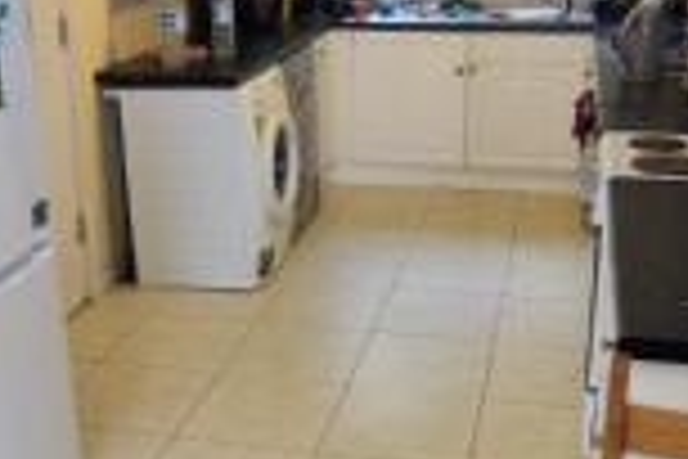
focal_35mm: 54
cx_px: 274
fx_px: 1028
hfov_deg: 36.9
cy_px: 254
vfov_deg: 25.1
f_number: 3.5
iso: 900
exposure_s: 1/60
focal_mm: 11.5
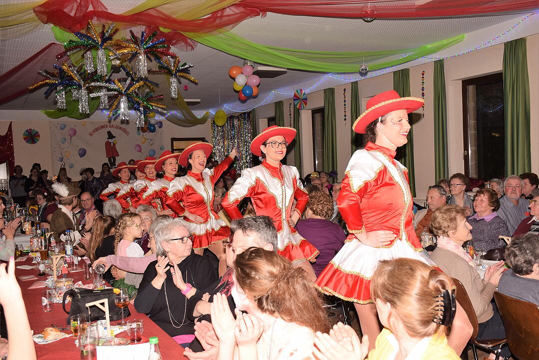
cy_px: 180
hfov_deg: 49.6
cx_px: 270
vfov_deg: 34.2
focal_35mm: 39
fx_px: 584
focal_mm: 26
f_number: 5.6
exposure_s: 1/60
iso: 400
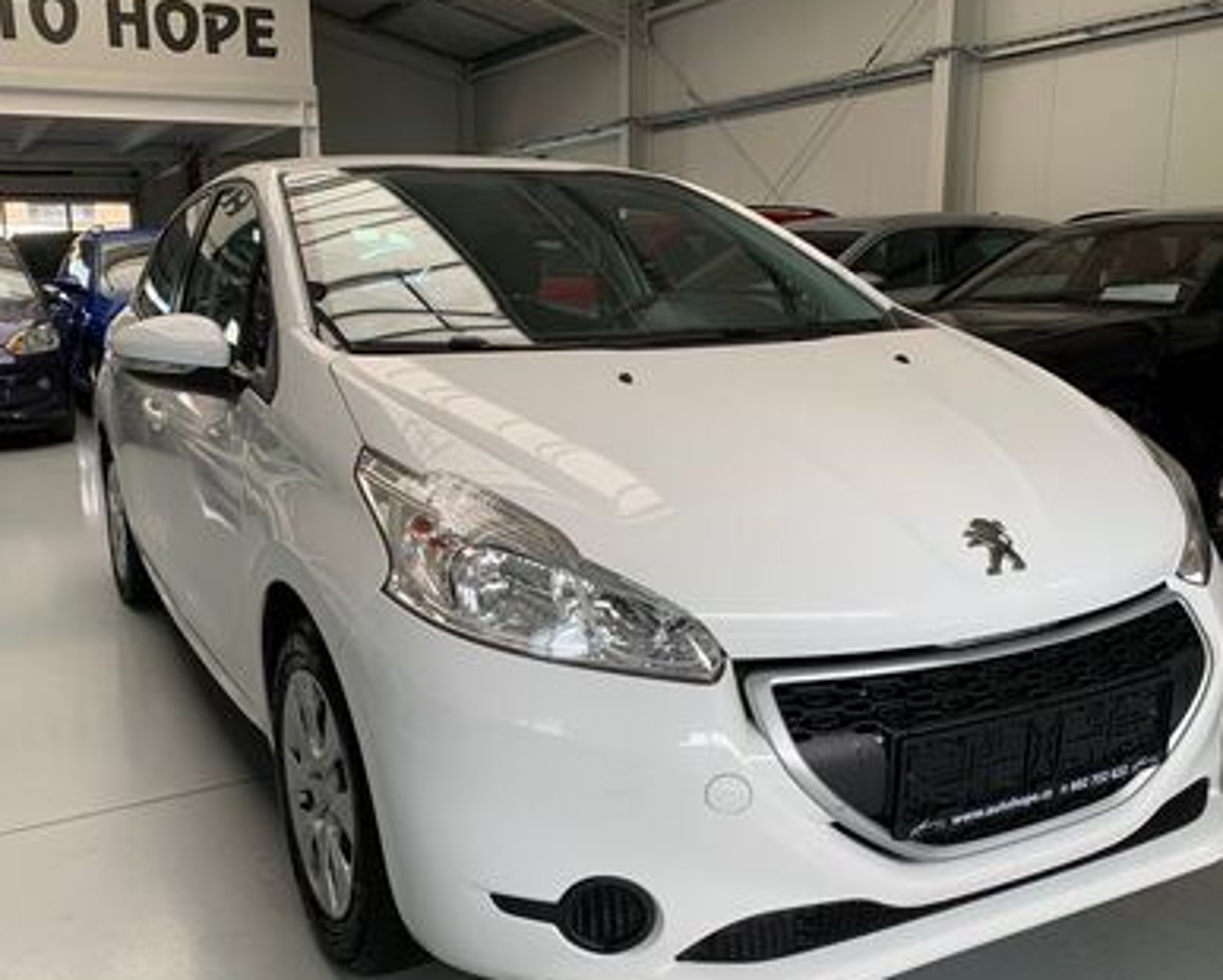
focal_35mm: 32
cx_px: 540
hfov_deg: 55.5
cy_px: 537
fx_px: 1159
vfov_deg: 45.8
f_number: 1.8
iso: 32
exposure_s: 1/122
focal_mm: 4.25
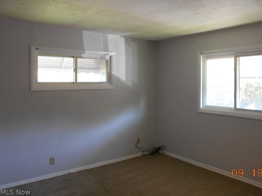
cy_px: 80
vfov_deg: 45.2
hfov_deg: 58.0
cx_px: 155
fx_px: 235
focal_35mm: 31
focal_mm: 4.6
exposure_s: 1/30
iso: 280
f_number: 3.2
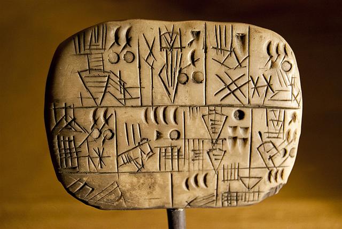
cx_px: 171
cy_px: 114
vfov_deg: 23.9
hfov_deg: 35.0
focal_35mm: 57
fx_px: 542
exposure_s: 1/30
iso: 560
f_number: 5
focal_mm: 38
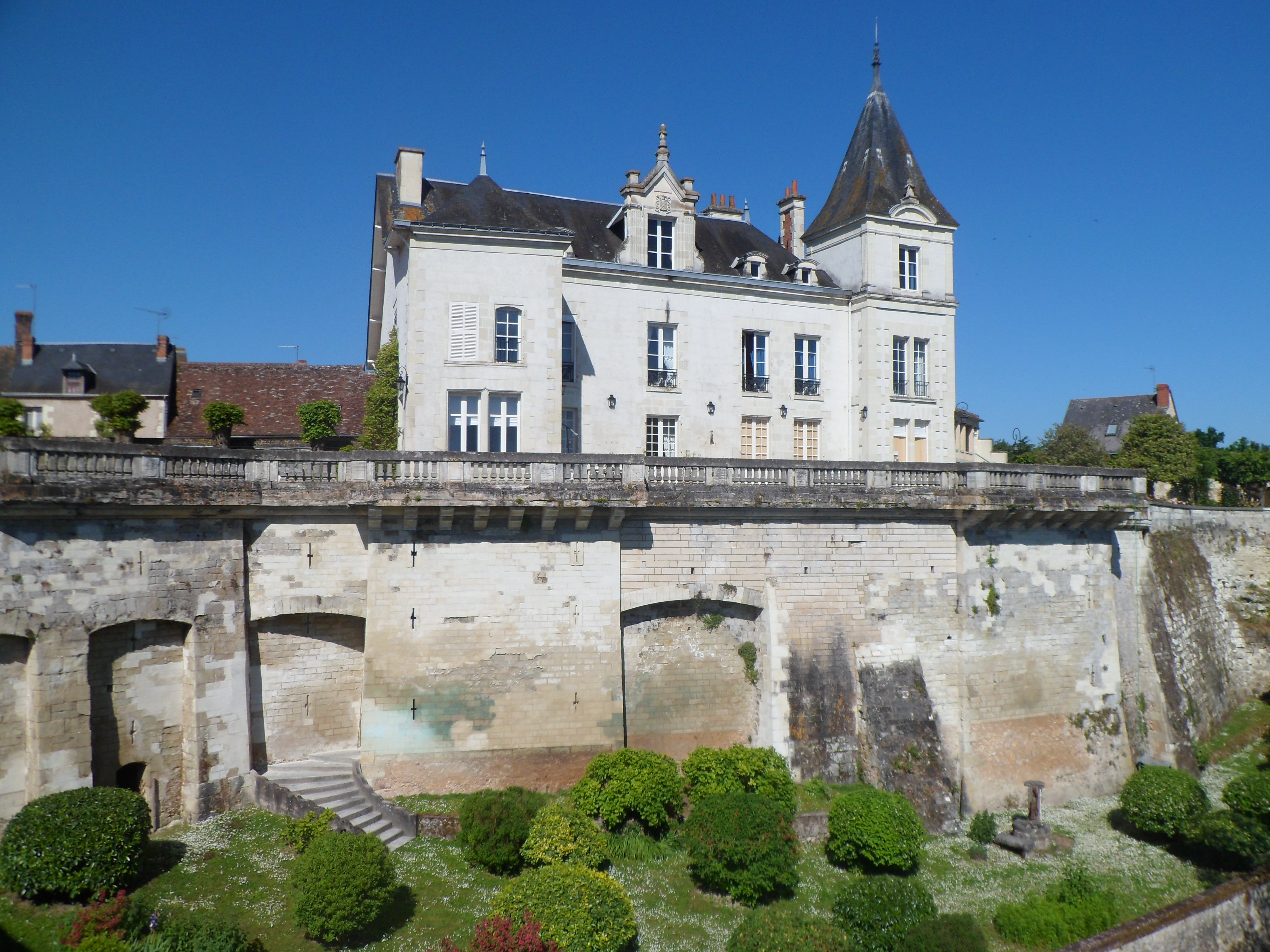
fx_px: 991
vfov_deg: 51.4
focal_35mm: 27
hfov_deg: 65.3
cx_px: 635
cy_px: 476
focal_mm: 4.9
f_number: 9.2
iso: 80
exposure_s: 1/180
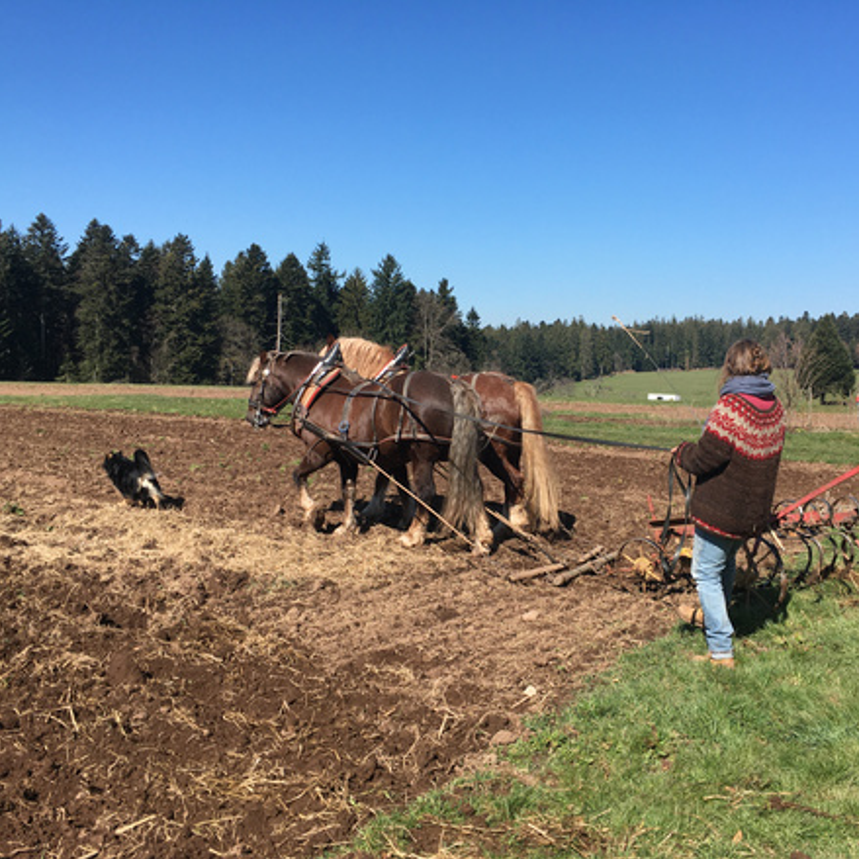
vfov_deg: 47.2
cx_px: 509
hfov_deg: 47.0
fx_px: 983
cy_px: 438
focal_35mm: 35
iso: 25
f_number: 2.2
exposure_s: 1/1374
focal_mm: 4.15
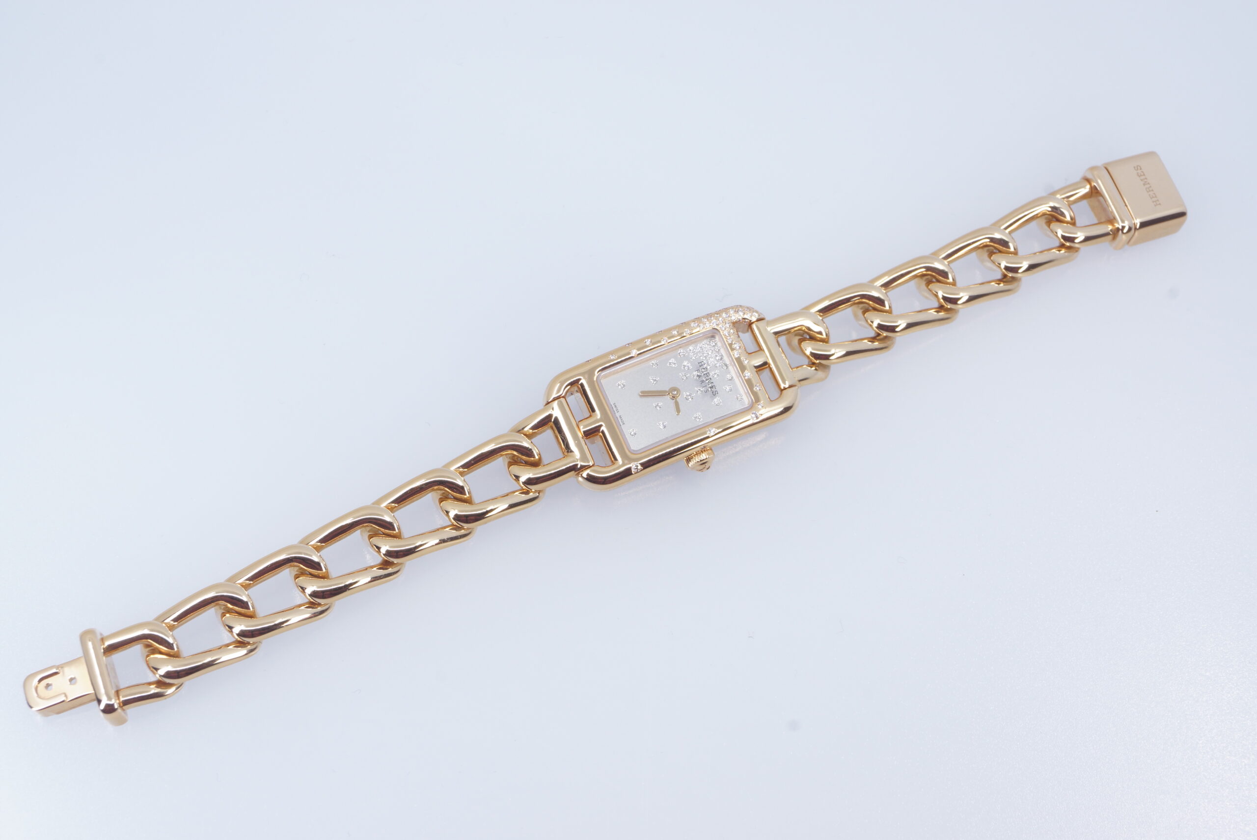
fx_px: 2096
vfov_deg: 22.7
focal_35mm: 60
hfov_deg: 33.4
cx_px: 628
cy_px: 420
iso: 200
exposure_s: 1/6
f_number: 16
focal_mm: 40
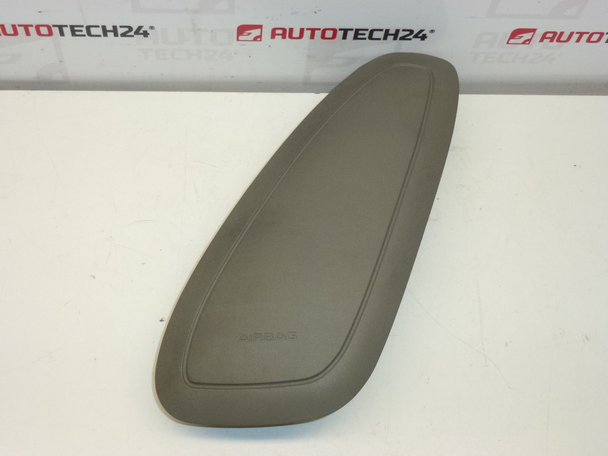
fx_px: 790
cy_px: 228
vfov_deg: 32.2
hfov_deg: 42.1
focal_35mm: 45
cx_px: 304
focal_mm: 8
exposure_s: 1/250
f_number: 4
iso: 400
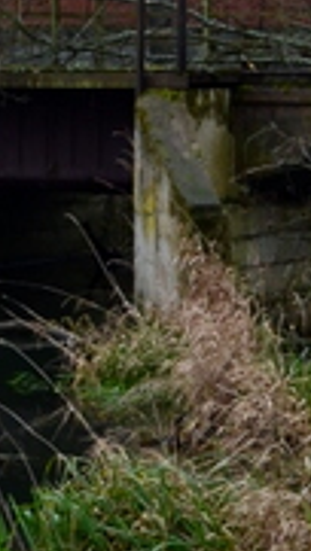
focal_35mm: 195
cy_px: -177
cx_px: 0
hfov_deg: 6.2
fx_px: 2855
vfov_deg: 10.8
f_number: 9
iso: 400
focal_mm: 28
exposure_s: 1/100
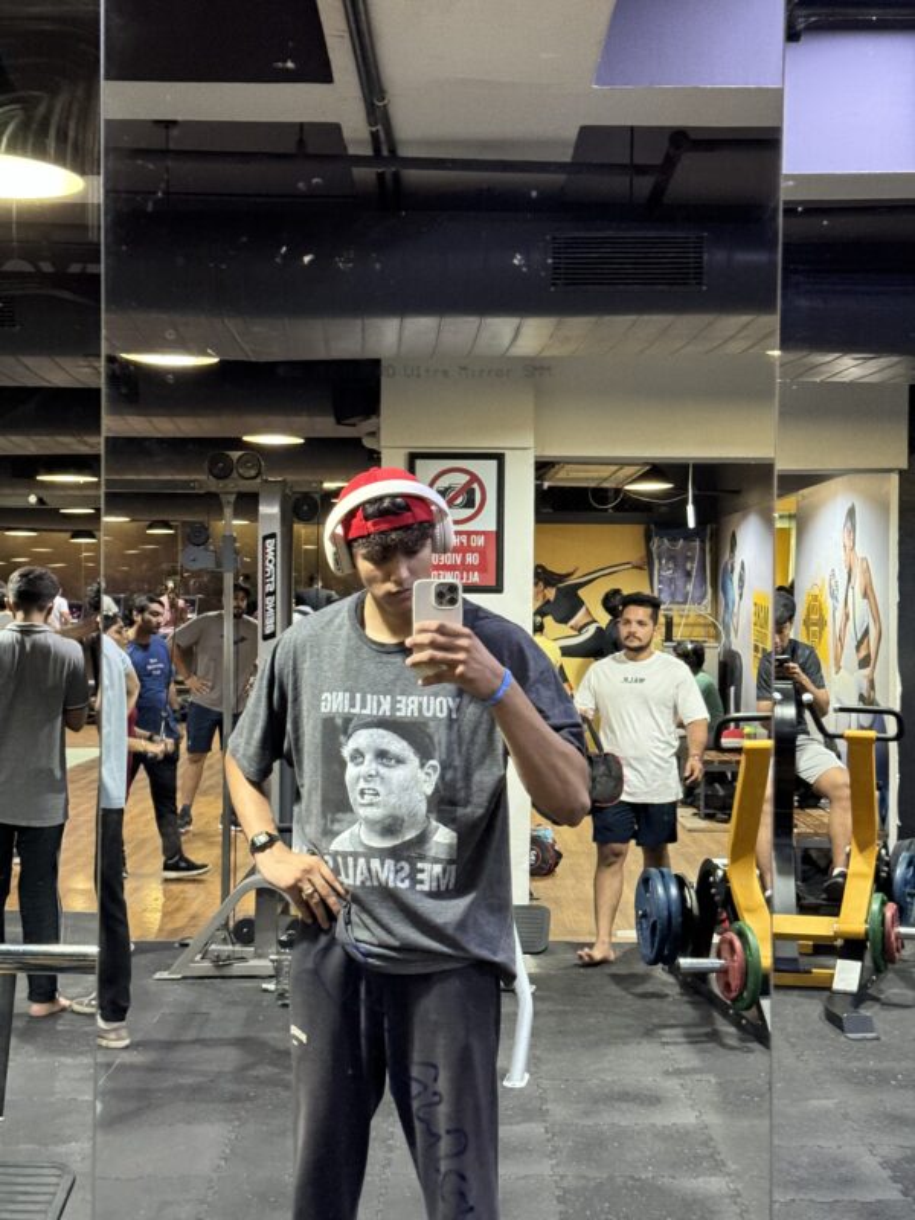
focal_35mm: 48
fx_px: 1692
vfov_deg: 39.7
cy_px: 610
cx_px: 458
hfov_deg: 30.3
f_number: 1.78
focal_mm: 6.76
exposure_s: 1/33
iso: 500
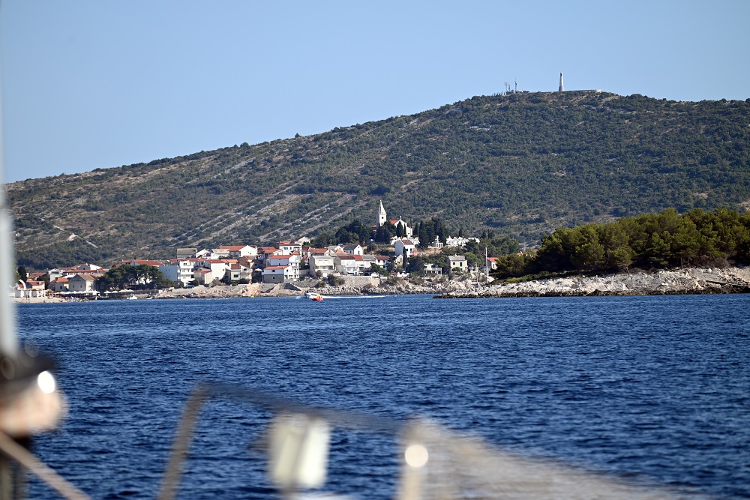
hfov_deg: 9.8
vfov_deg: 6.5
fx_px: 4375
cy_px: 250
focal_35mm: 210
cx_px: 375
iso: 100
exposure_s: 1/640
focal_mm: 210
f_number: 5.3
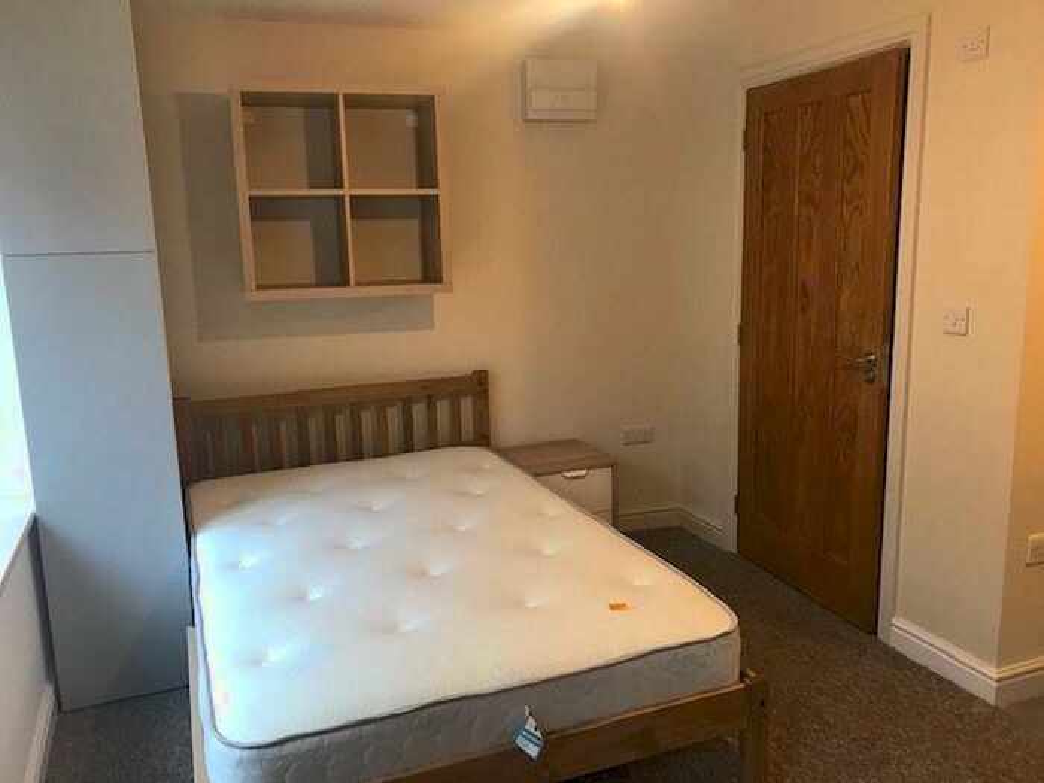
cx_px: 522
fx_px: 844
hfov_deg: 63.4
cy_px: 392
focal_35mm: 28
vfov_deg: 49.7
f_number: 1.8
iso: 40
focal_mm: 3.99
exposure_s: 1/33
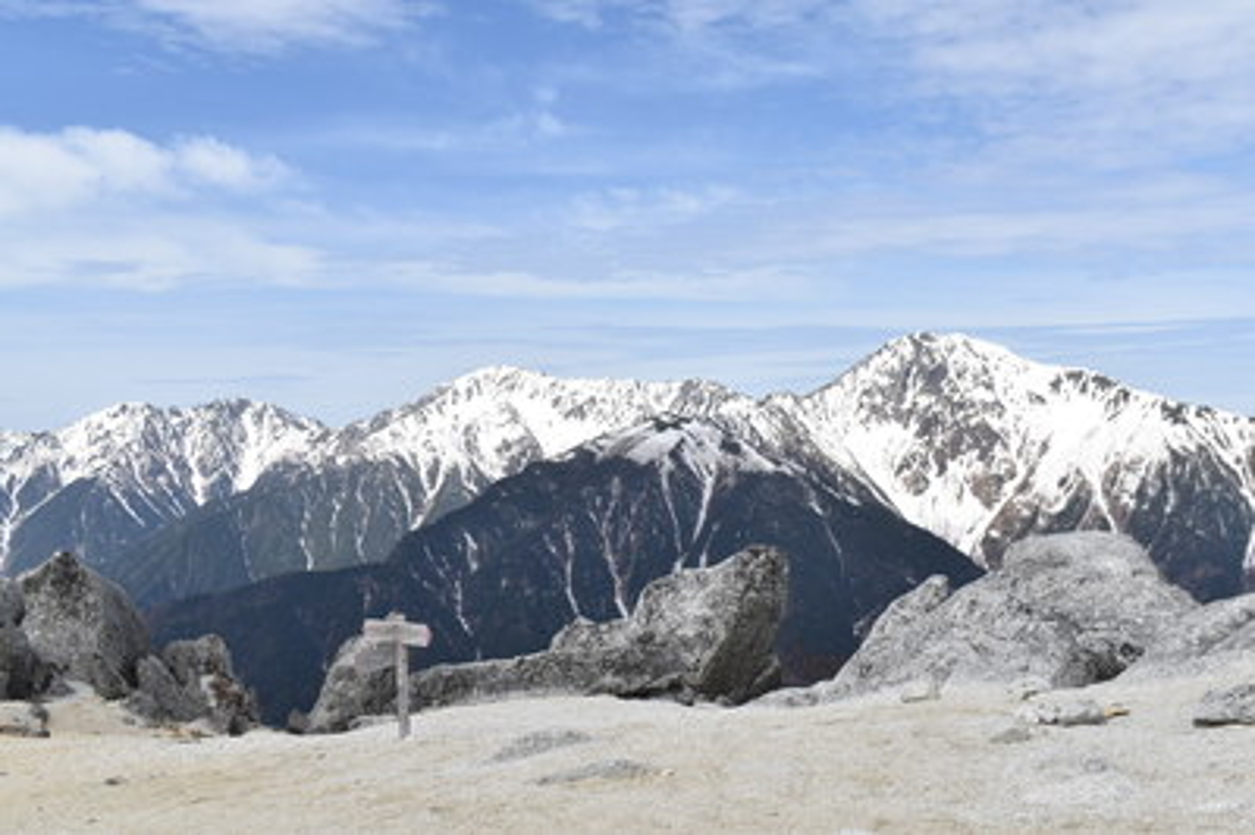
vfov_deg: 33.0
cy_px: 418
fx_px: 1411
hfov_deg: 48.0
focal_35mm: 40
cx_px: 628
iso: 125
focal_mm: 27
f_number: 13
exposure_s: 1/160
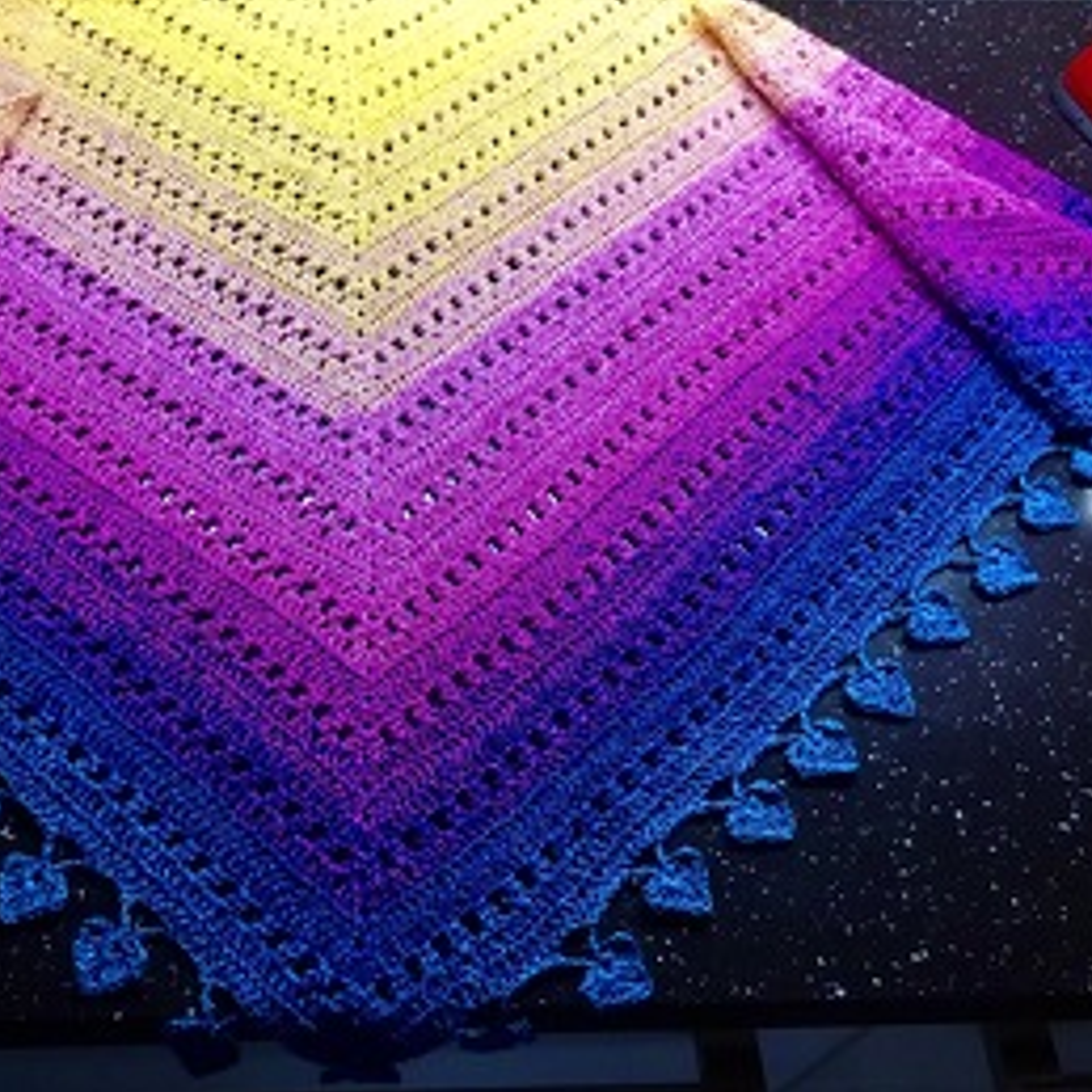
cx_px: 390
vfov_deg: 44.9
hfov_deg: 44.4
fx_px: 1321
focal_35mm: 37
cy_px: 548
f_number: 2.4
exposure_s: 1/33
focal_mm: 3.3
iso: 100
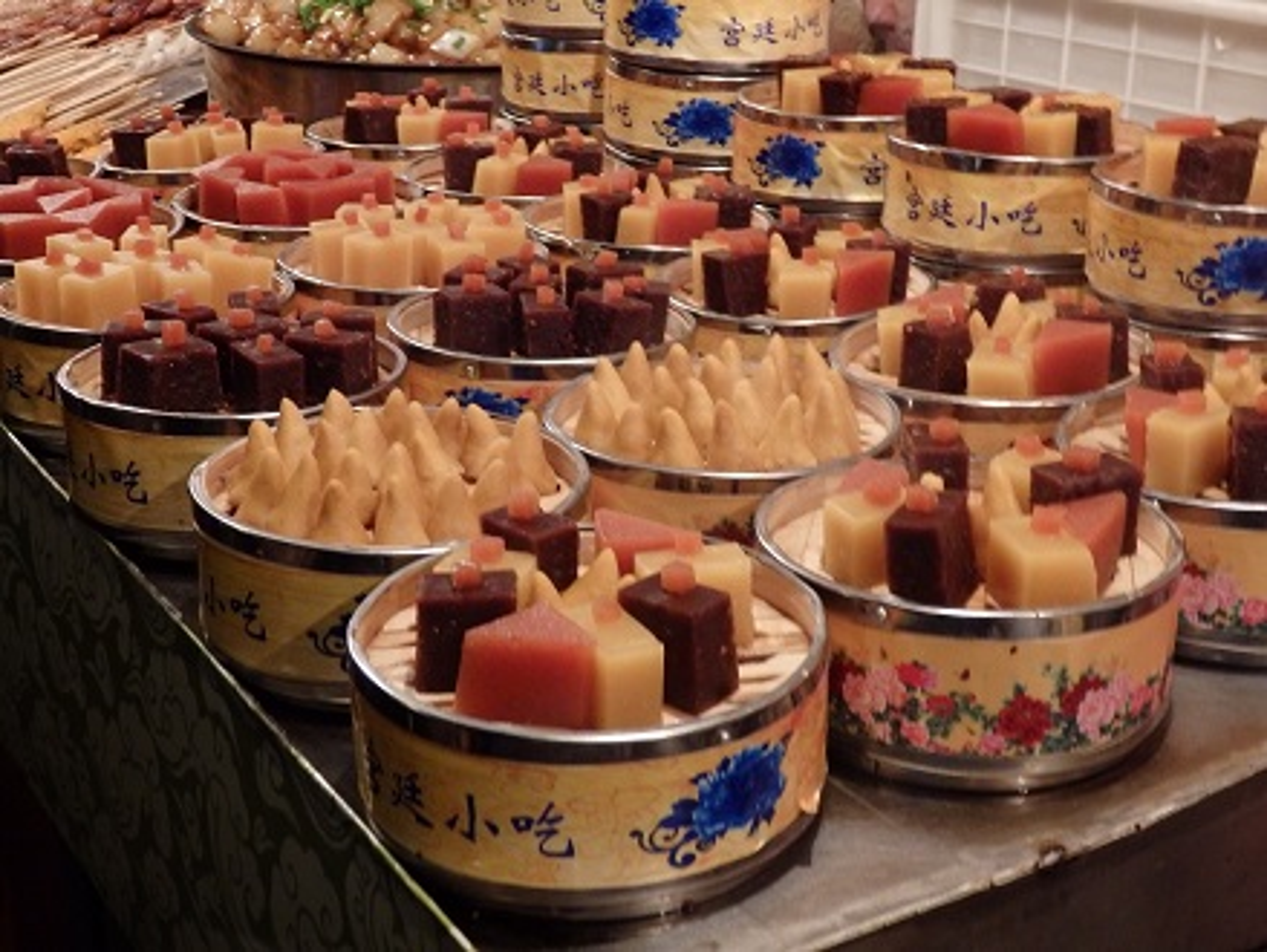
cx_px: 634
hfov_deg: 38.9
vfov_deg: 29.7
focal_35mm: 49
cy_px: 476
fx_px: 1795
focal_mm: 8.9
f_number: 4
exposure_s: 1/15
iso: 800
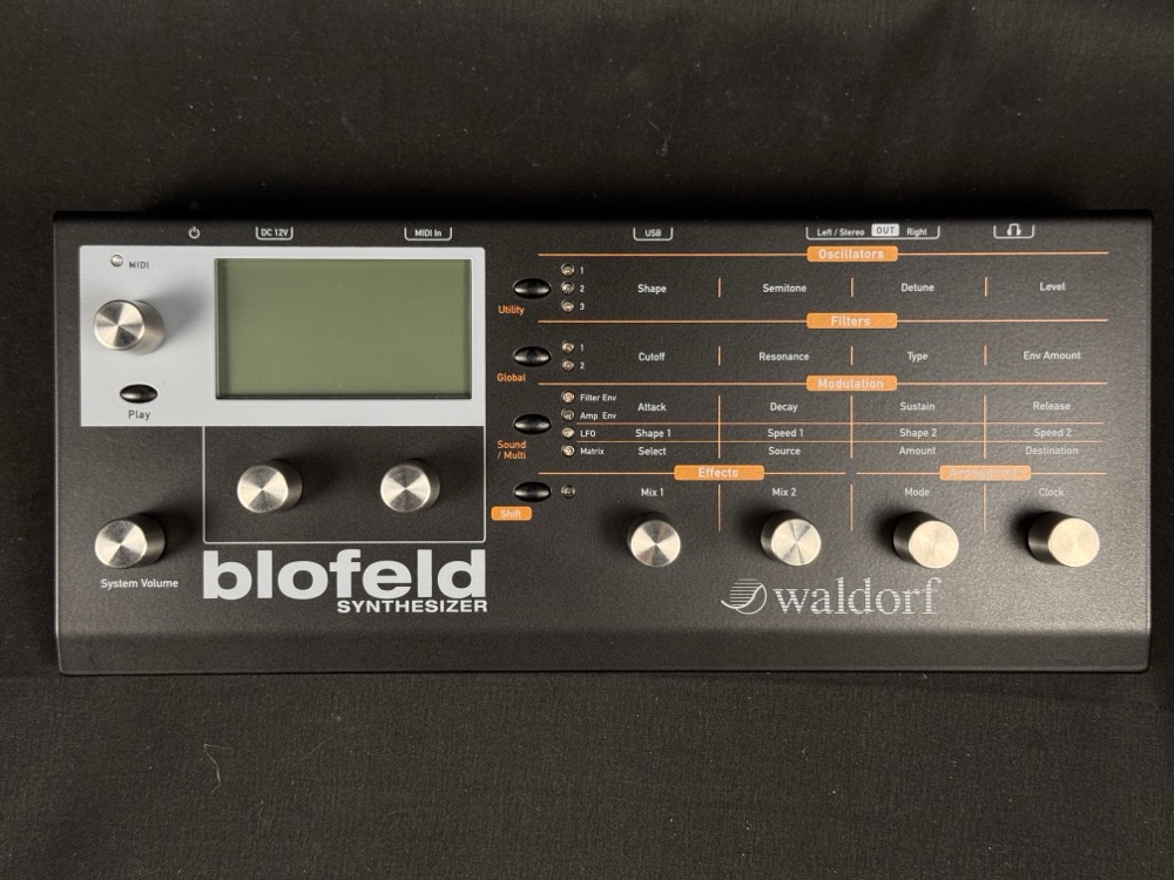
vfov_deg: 30.3
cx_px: 587
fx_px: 1628
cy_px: 440
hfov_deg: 39.7
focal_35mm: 48
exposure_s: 1/60
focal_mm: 6.76
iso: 80
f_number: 1.78
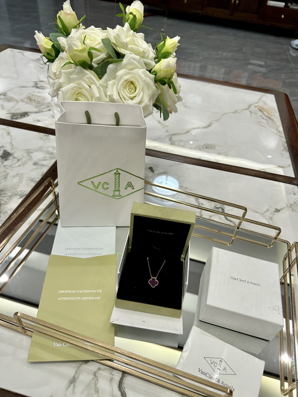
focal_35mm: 24
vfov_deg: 71.6
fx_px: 275
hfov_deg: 56.8
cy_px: 198
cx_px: 149
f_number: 1.78
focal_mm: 6.86
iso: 125
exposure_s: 1/100
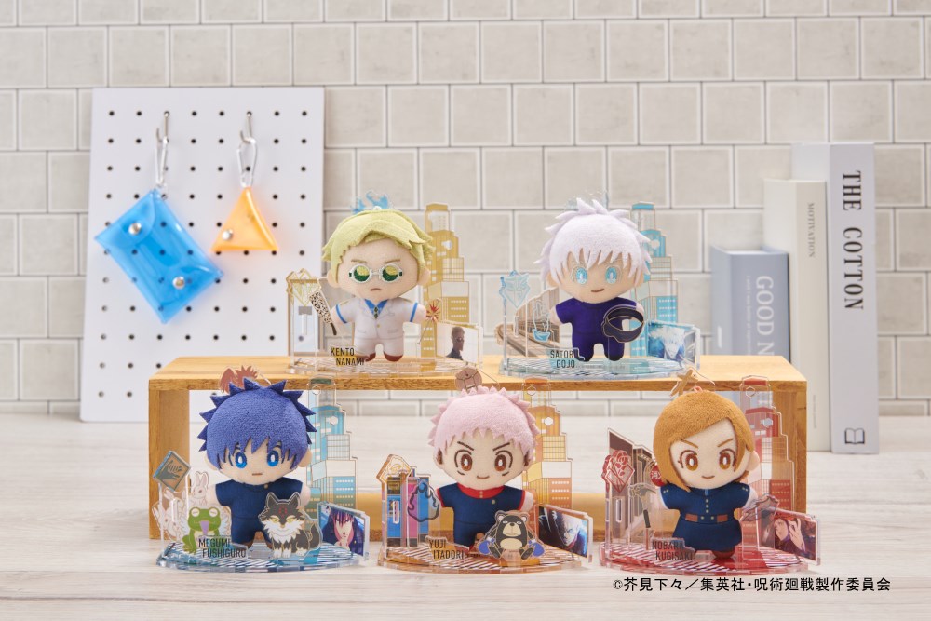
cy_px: 310
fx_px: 1293
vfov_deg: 27.0
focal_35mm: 50
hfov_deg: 39.6
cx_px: 466
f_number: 10
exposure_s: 1/125
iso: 400
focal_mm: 50
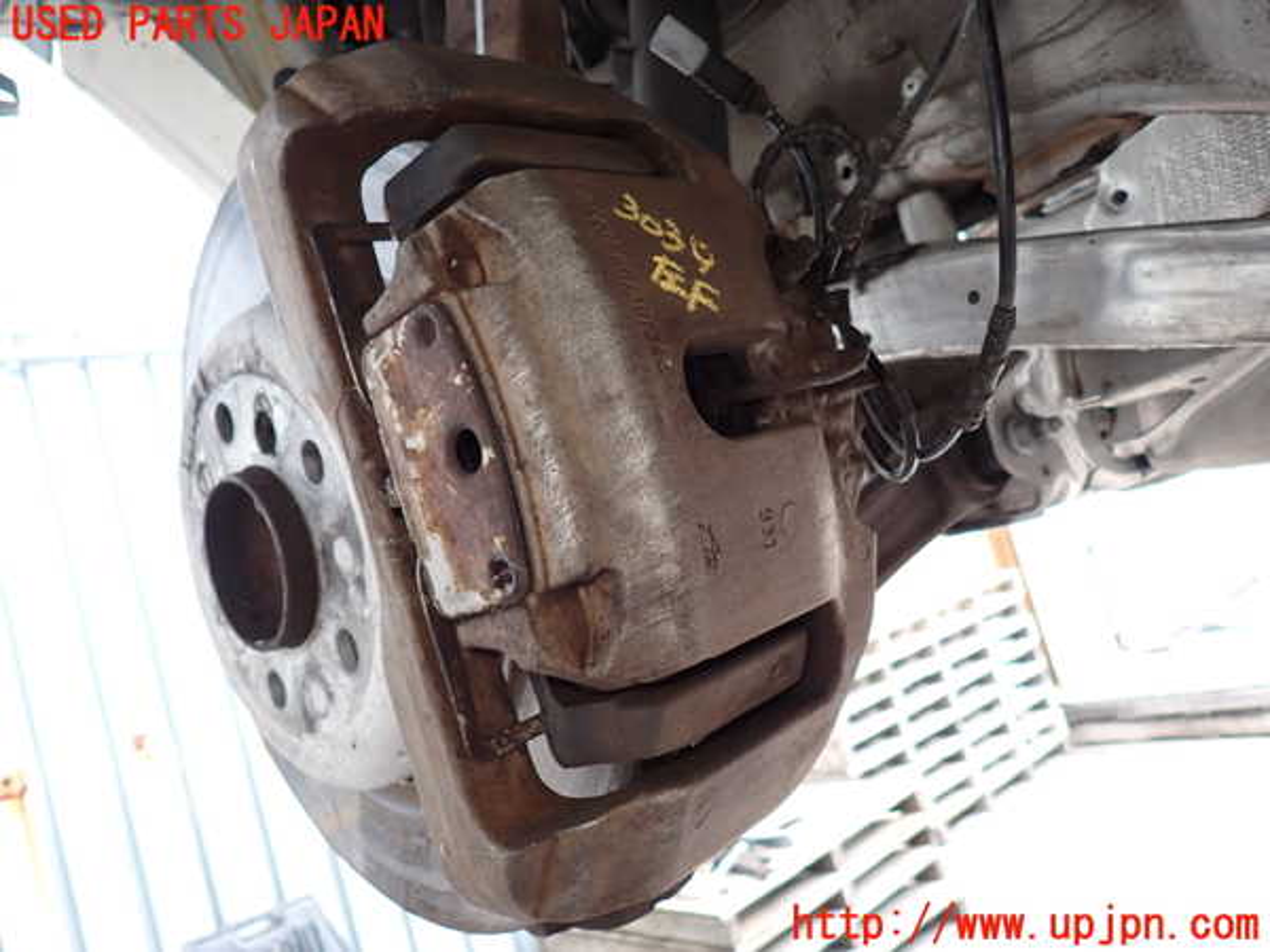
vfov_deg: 54.9
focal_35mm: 25
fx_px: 917
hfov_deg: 69.4
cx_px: 635
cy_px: 476
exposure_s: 1/50
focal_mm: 4.5
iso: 200
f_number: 2
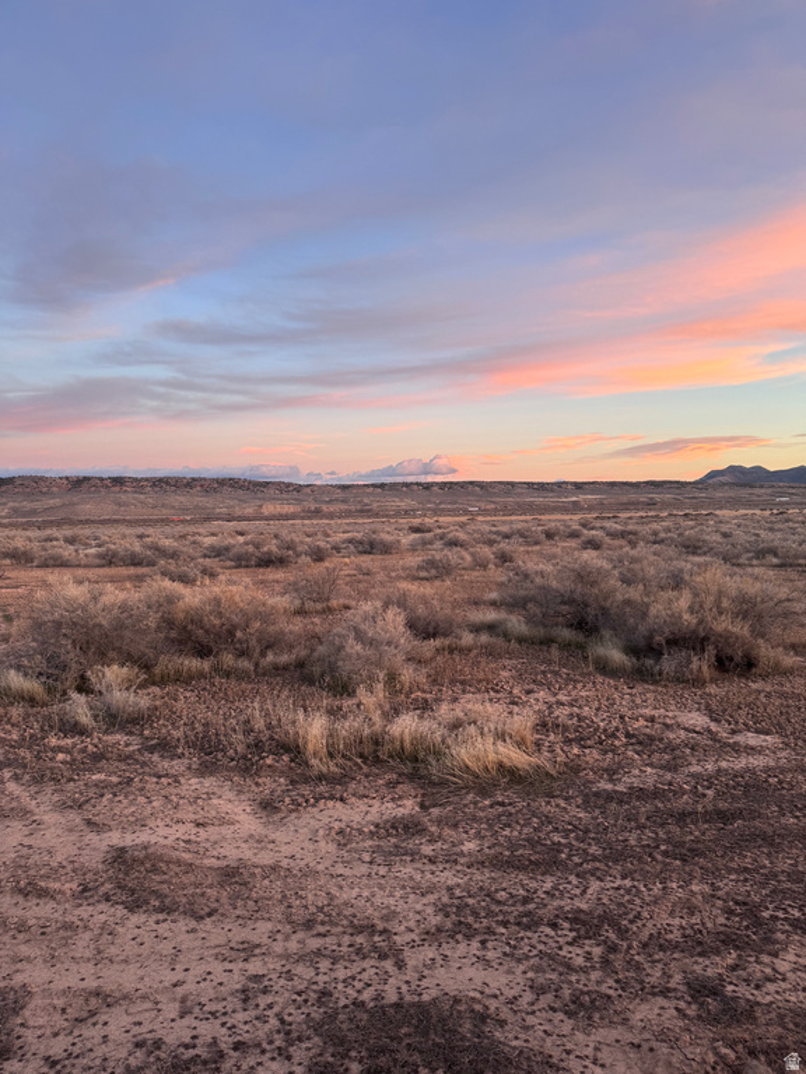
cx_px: 403
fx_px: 745
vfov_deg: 71.6
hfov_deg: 56.8
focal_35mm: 24
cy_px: 537
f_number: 1.78
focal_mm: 6.76
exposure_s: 1/121
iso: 100
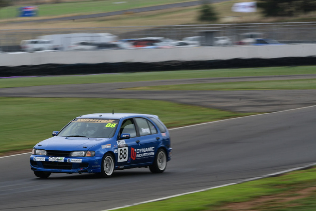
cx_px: 158
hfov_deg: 6.2
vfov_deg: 4.2
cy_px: 106
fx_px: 2898
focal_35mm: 330
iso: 160
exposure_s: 1/60
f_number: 16
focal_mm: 220
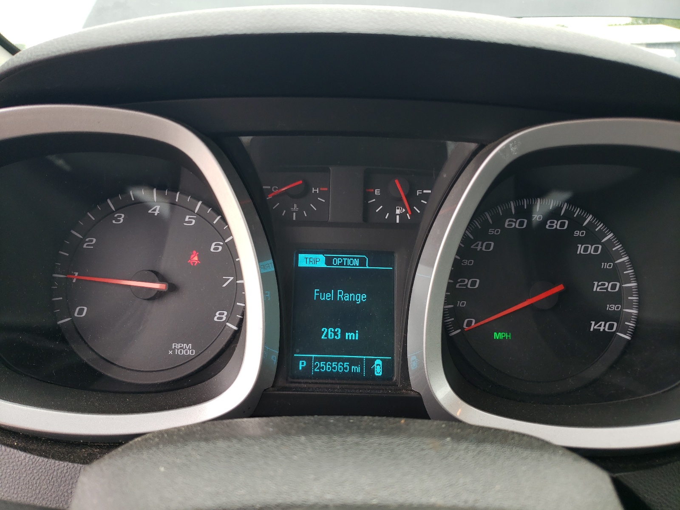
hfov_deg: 67.3
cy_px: 255
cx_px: 340
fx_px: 511
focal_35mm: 26
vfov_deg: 53.1
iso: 50
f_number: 1.5
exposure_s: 1/123
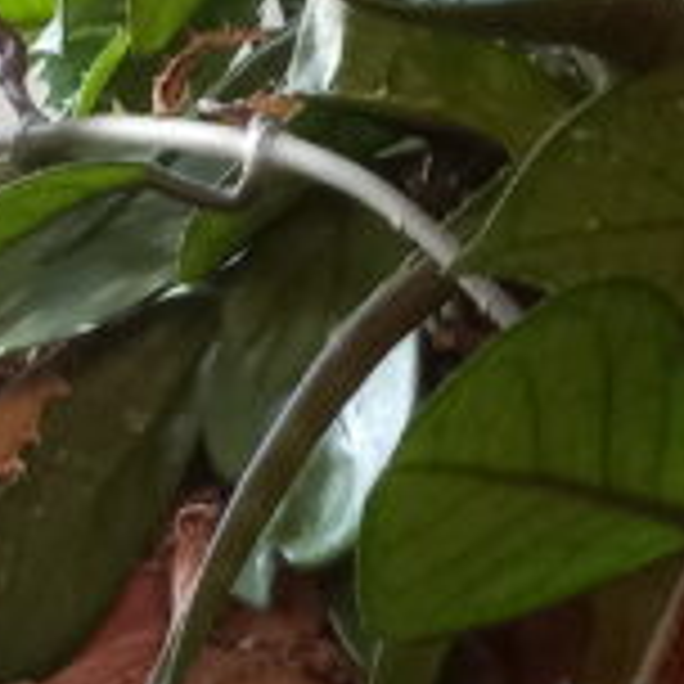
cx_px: 126
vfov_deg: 10.4
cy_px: 1854
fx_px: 3018
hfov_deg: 12.9
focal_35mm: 135
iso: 160
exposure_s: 1/33.3
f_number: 2
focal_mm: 4.6
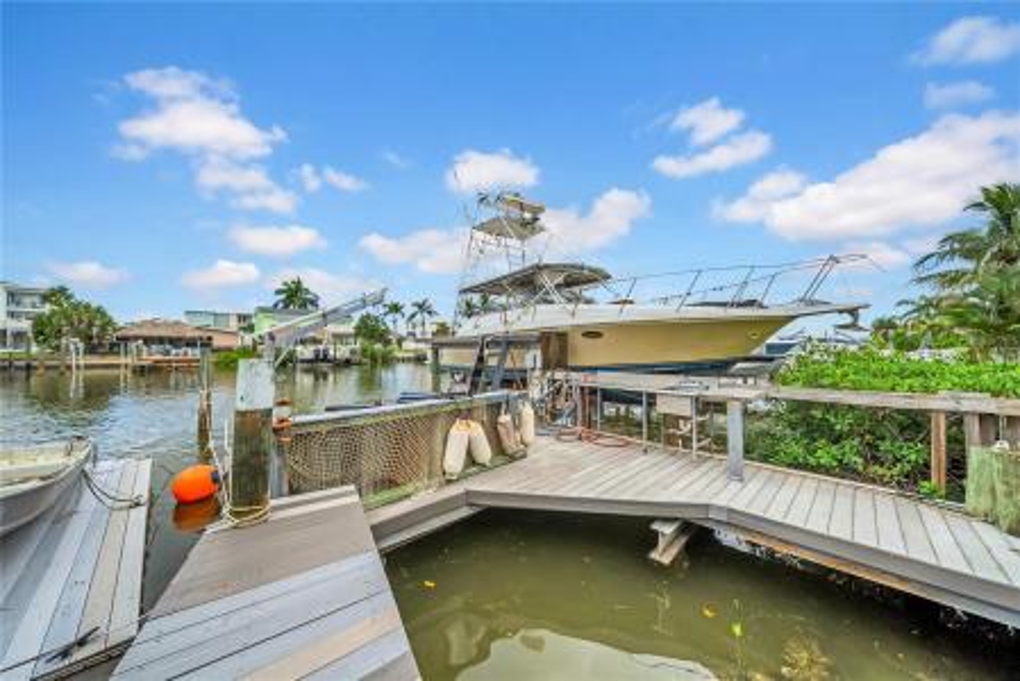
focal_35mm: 12
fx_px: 340
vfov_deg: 90.1
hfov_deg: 112.6
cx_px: 510
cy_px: 340
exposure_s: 1/3200
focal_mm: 12
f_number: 4.5
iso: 800
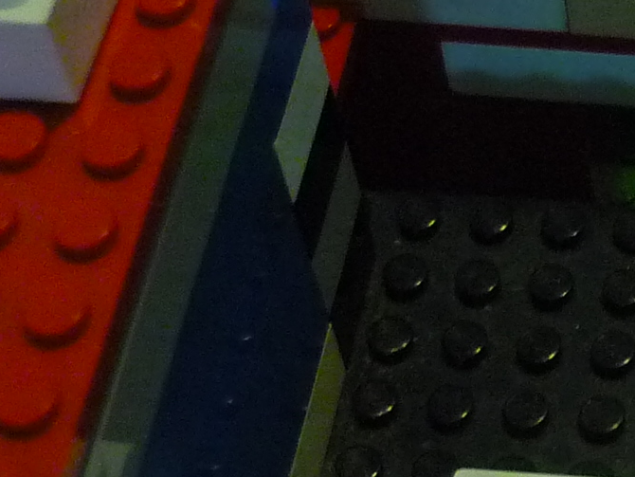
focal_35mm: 126
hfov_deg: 14.4
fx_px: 2312
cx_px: 1010
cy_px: 219
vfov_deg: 11.8
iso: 400
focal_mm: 5.5
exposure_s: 1/8
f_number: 2.8
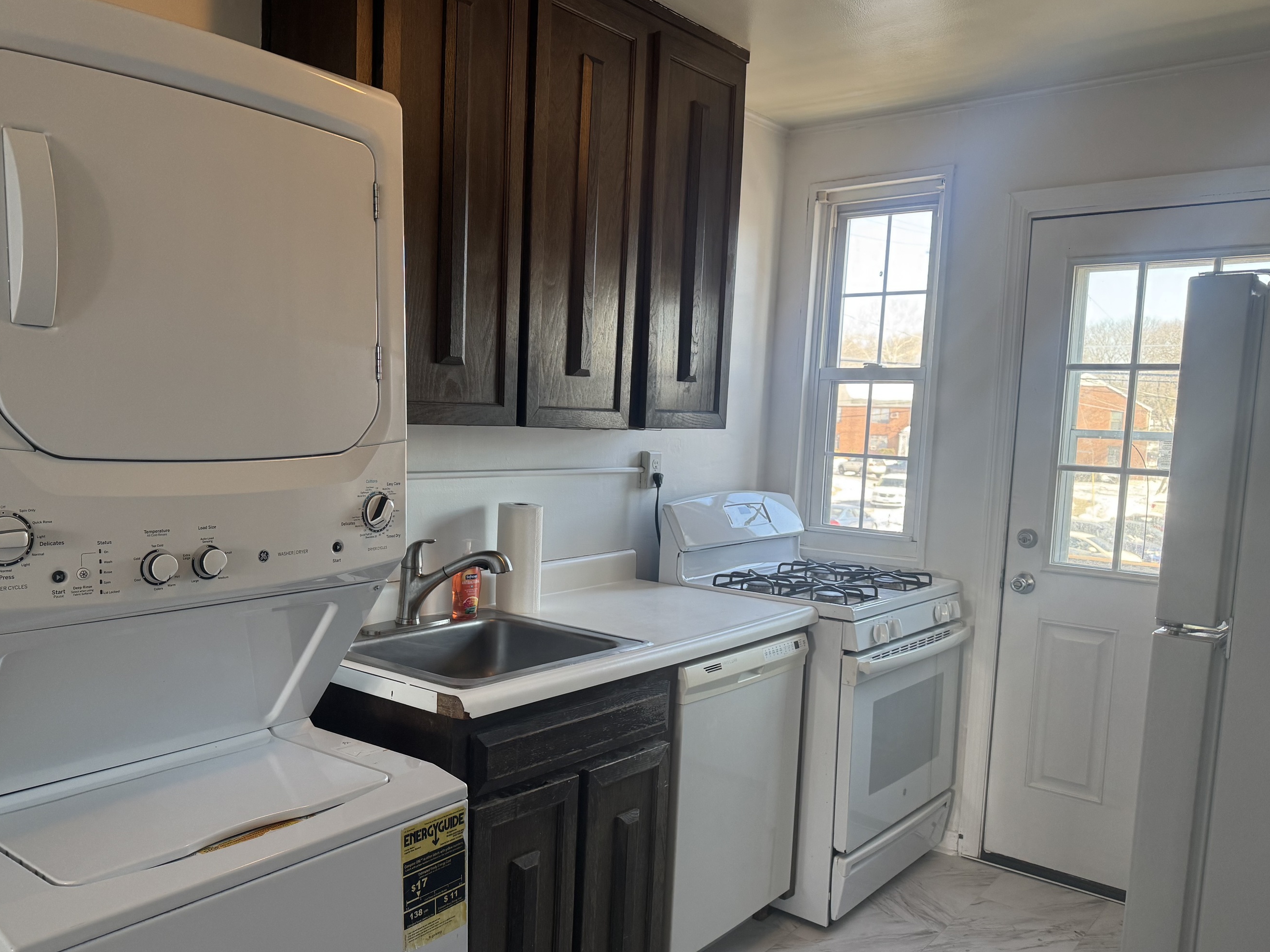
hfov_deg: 63.1
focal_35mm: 28
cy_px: 516
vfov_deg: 49.7
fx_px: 1027
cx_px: 542
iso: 125
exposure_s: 1/120
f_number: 1.78
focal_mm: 6.76
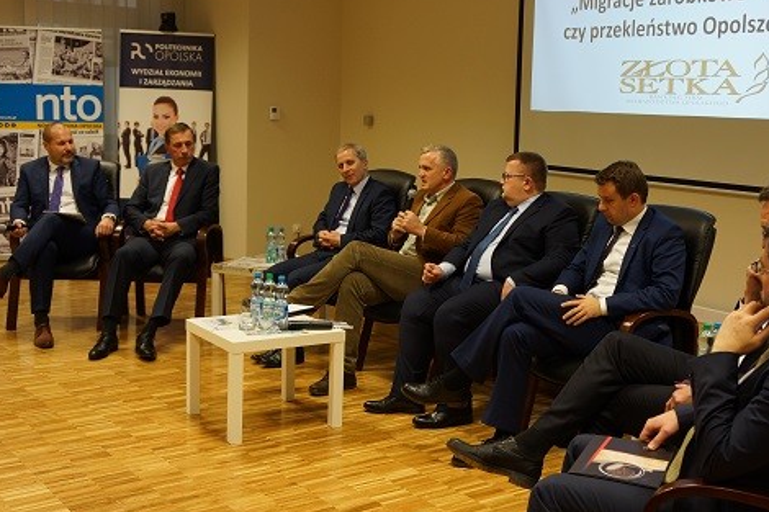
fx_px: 982
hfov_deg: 42.6
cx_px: 453
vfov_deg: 29.2
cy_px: 224
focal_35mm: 46
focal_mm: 24
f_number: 4
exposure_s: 1/60
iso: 500
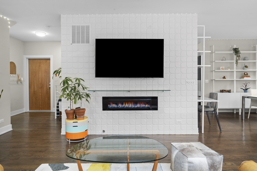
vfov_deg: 57.2
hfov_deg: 78.6
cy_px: 86
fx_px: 157
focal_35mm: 22
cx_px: 128
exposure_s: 1/8
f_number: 13
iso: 2000
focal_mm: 22
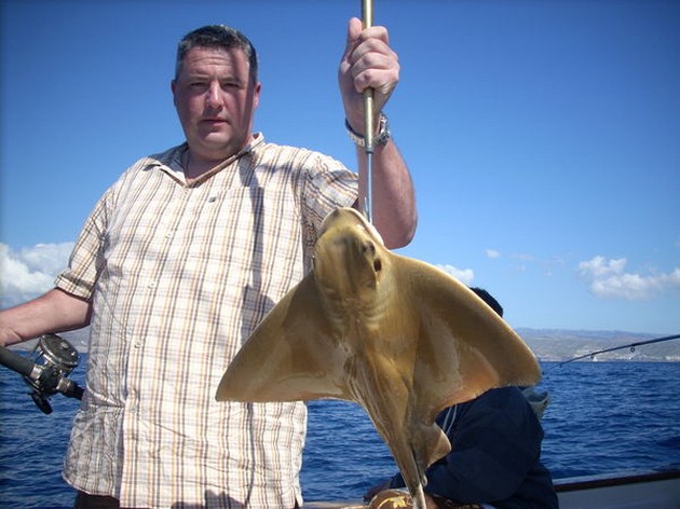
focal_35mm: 37
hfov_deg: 50.2
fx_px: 727
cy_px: 254
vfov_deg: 38.6
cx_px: 340
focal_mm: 6.2
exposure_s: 1/285
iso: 64
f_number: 5.6
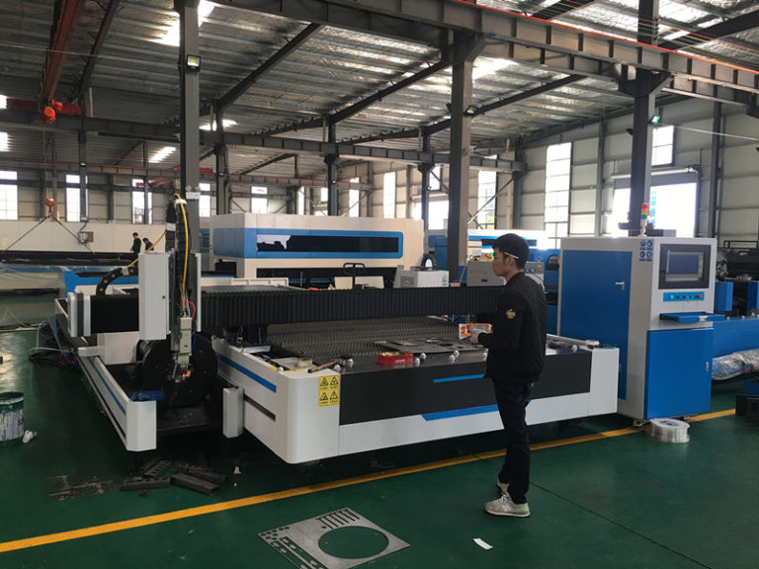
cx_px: 380
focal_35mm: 29
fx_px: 636
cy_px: 284
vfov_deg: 48.2
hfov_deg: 61.7
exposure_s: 1/33
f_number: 2.2
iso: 50
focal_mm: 4.15
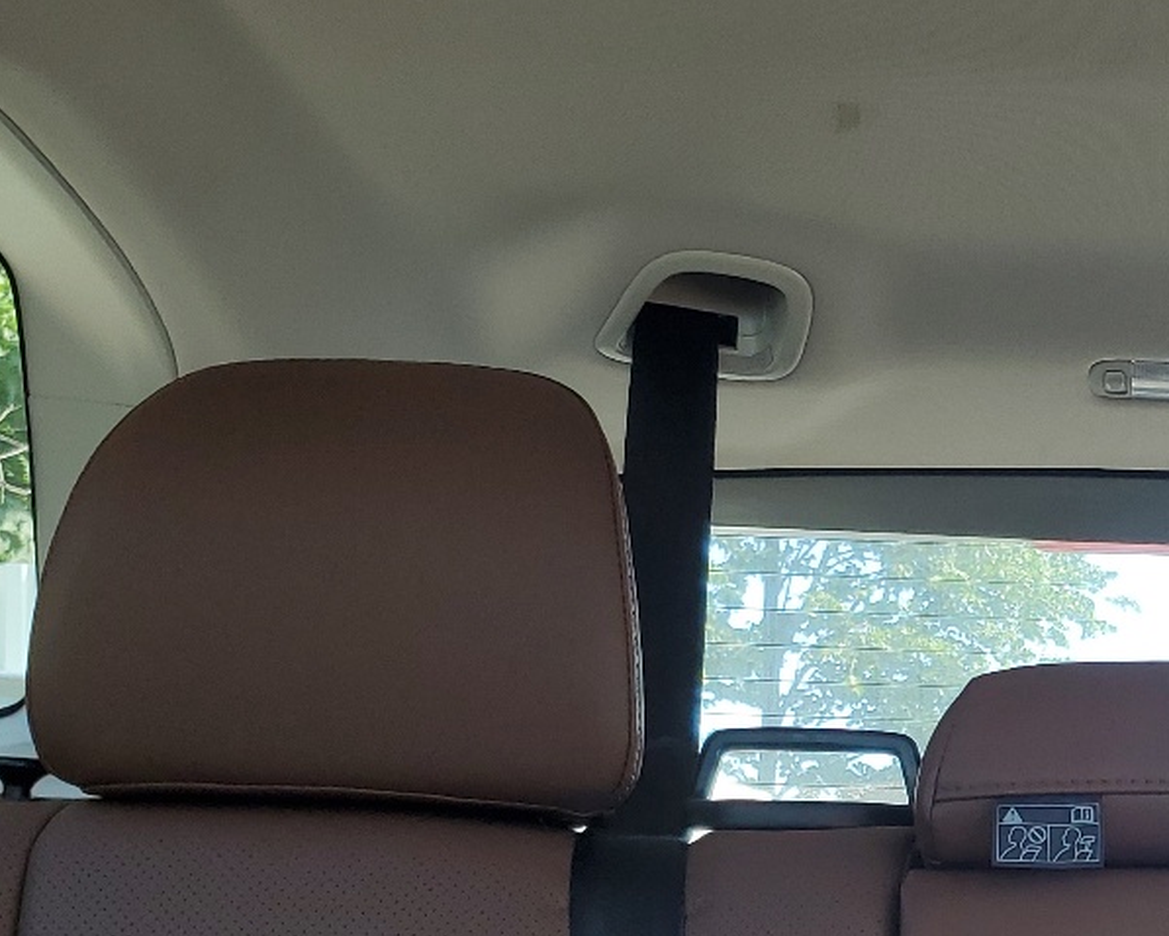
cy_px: 873
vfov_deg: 21.9
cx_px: 1189
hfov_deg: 26.3
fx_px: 2353
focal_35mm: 68
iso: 50
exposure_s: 1/130
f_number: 1.5
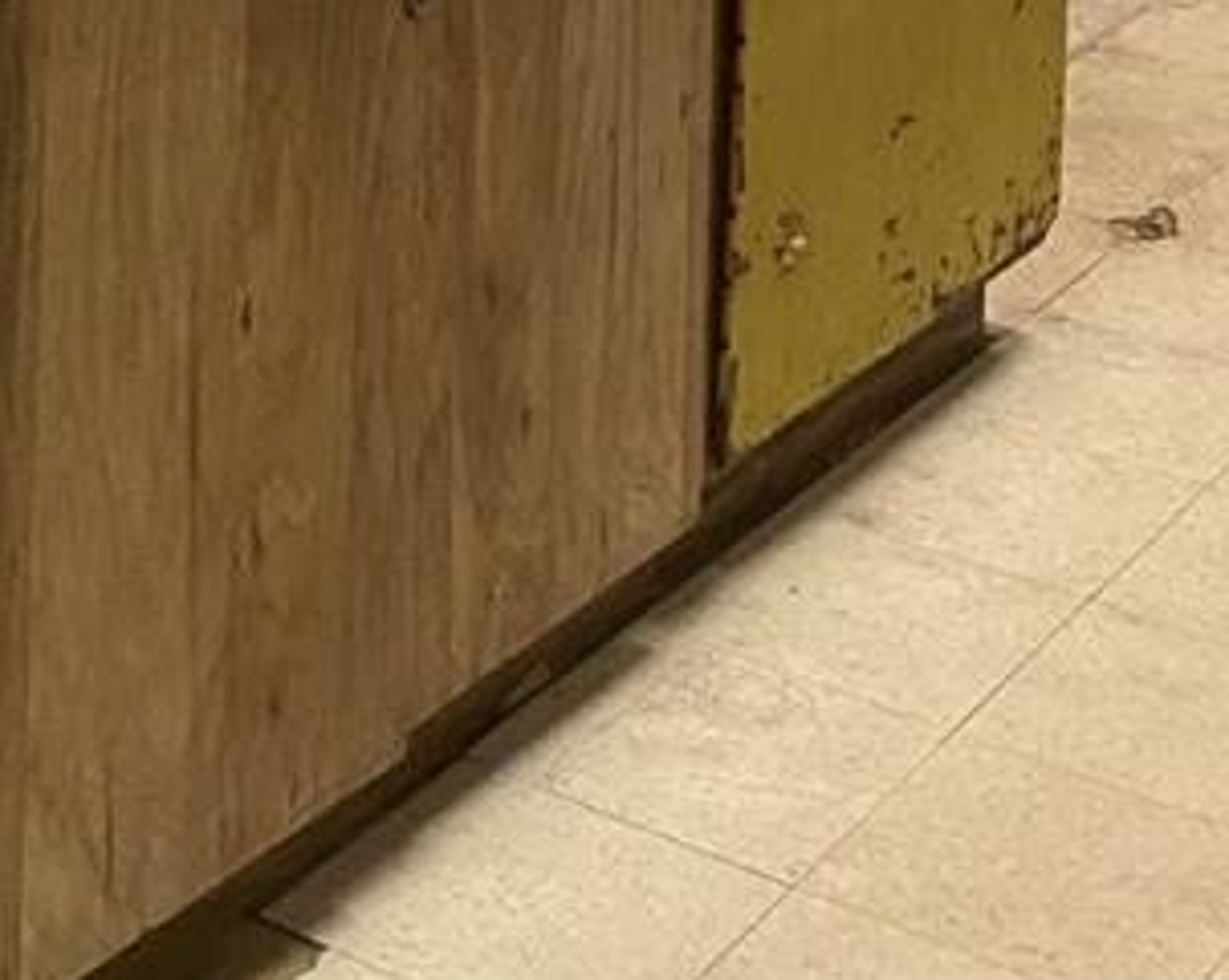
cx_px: 134
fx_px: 3670
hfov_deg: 18.7
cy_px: -1082
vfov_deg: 12.9
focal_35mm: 101
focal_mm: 4.25
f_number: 1.8
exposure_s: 1/60
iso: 250
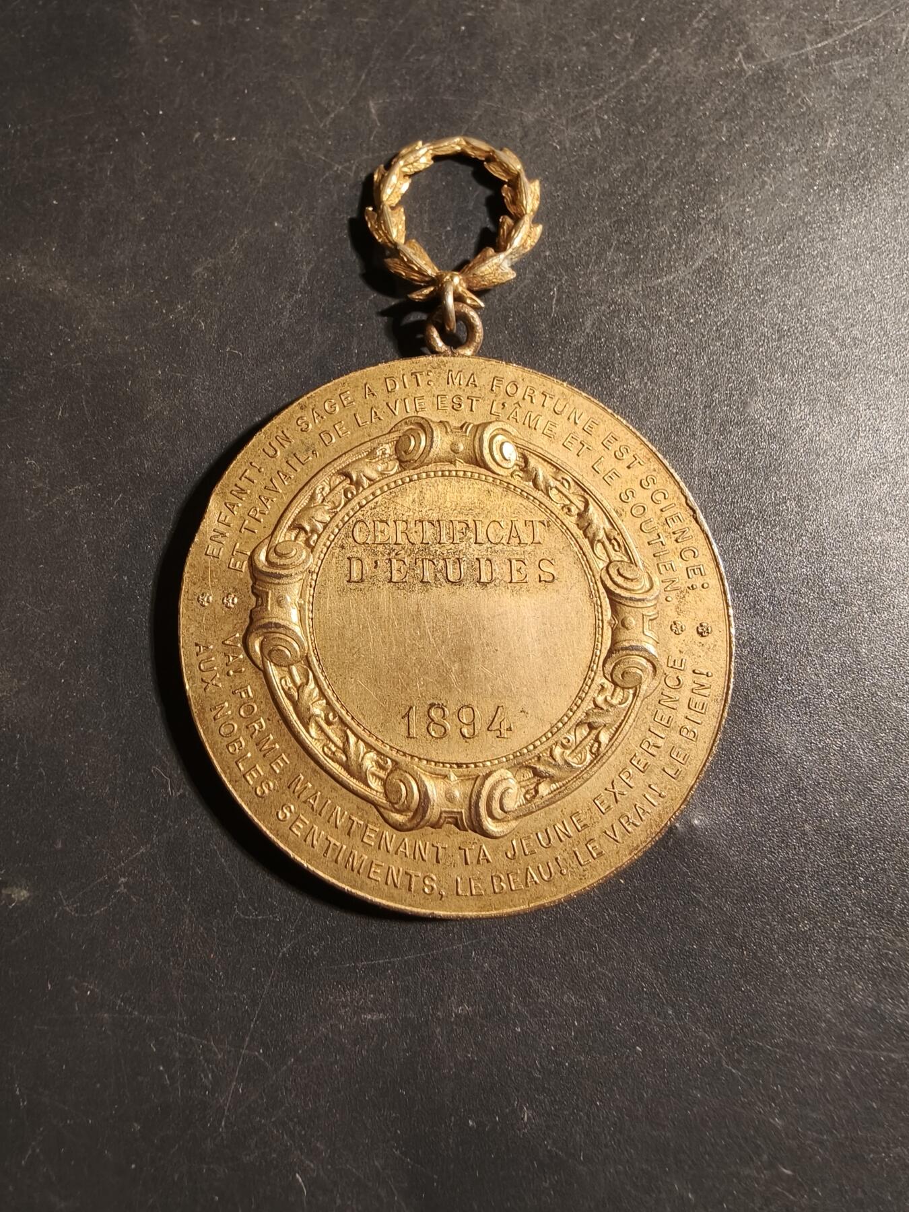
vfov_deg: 73.9
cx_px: 454
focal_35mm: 23
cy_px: 606
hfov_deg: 58.9
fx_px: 805
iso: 160
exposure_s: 1/100
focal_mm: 2.32
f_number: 2
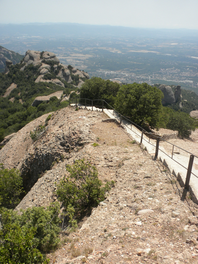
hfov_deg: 38.7
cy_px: 132
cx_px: 99
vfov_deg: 50.1
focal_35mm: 37
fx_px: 282
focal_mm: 6.6
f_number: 10
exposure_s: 1/106
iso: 64
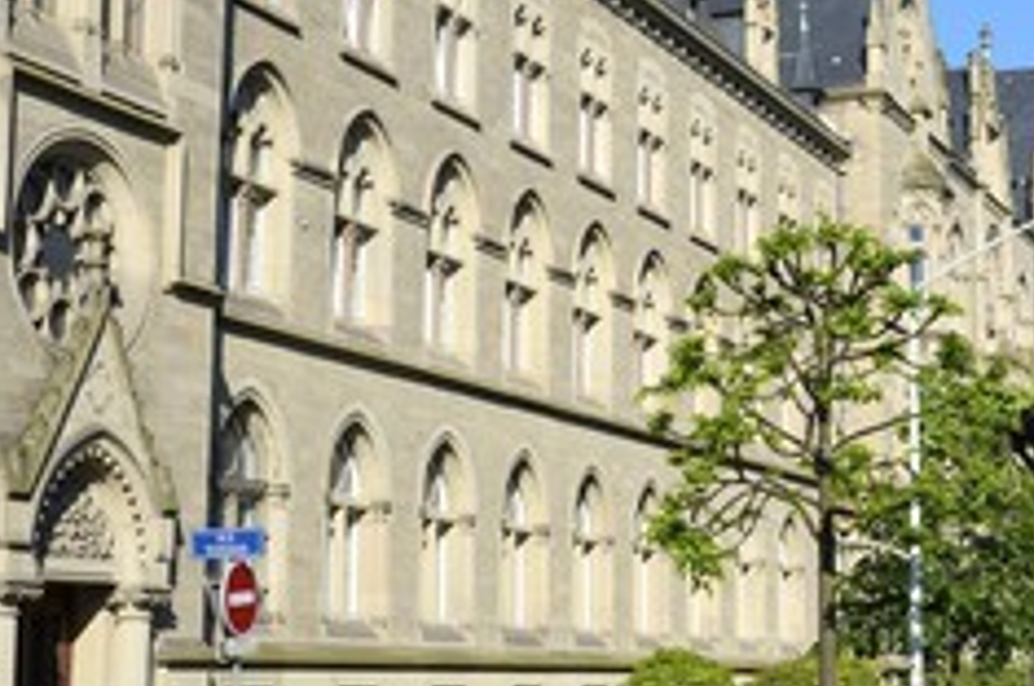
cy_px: 343
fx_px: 1950
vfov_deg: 20.0
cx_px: 796
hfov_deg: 29.2
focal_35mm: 68
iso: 200
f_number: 13
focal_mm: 38
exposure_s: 1/250
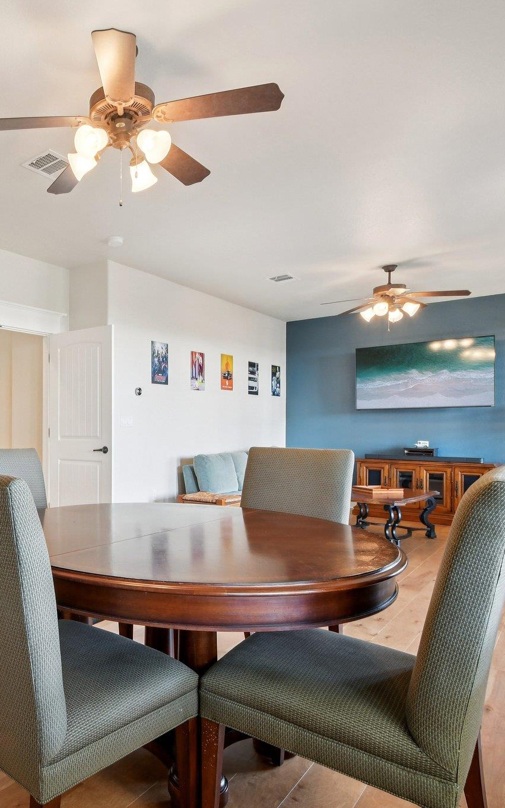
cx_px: 52
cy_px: 405
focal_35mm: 23
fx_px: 506
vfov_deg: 77.1
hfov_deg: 47.7
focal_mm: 10
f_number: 8
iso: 400
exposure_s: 1/13
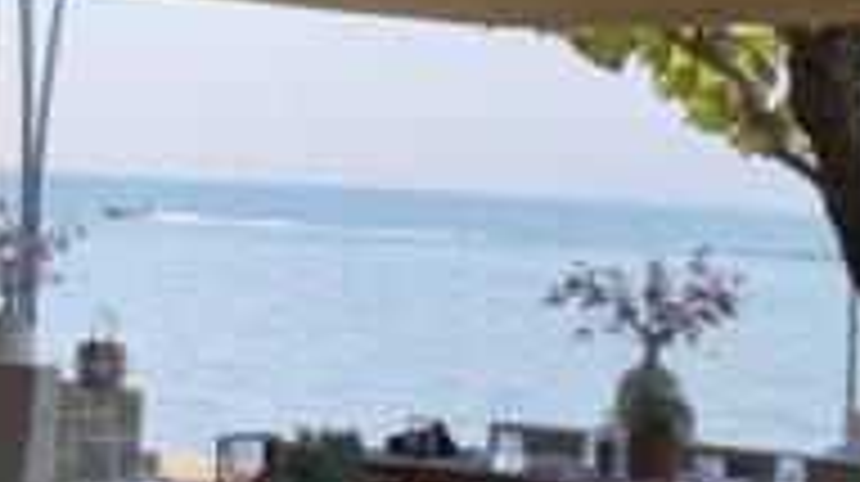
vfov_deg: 7.9
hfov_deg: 13.8
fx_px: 3463
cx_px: -162
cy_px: 9
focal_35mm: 152
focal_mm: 4.25
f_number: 1.8
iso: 25
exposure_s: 1/1406
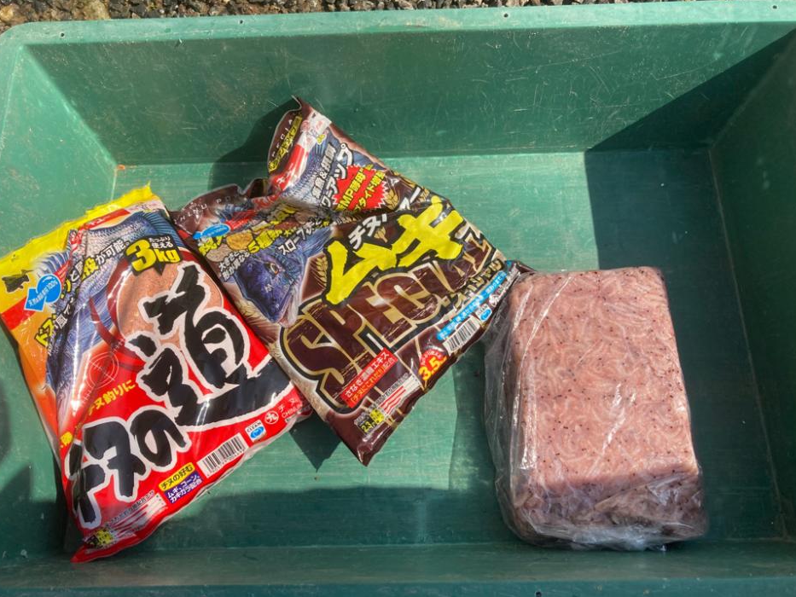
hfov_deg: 59.9
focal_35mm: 30
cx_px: 387
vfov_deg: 46.8
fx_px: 690
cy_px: 318
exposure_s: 1/2000
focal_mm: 3.99
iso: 20
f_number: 1.8
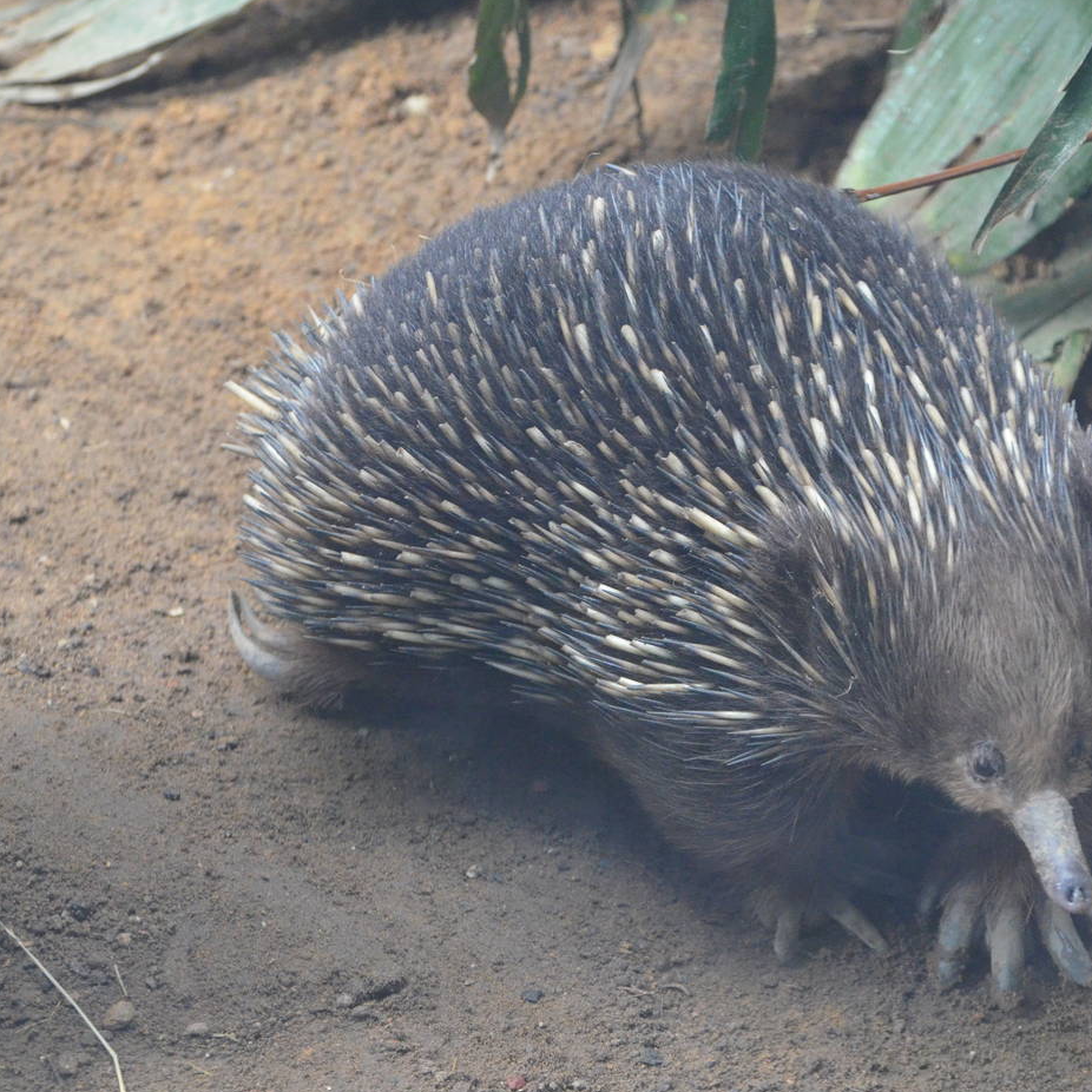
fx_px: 11376
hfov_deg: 5.5
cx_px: 676
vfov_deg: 5.5
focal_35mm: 319
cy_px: 564
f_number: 4.8
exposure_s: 1/500
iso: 3200
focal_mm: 145
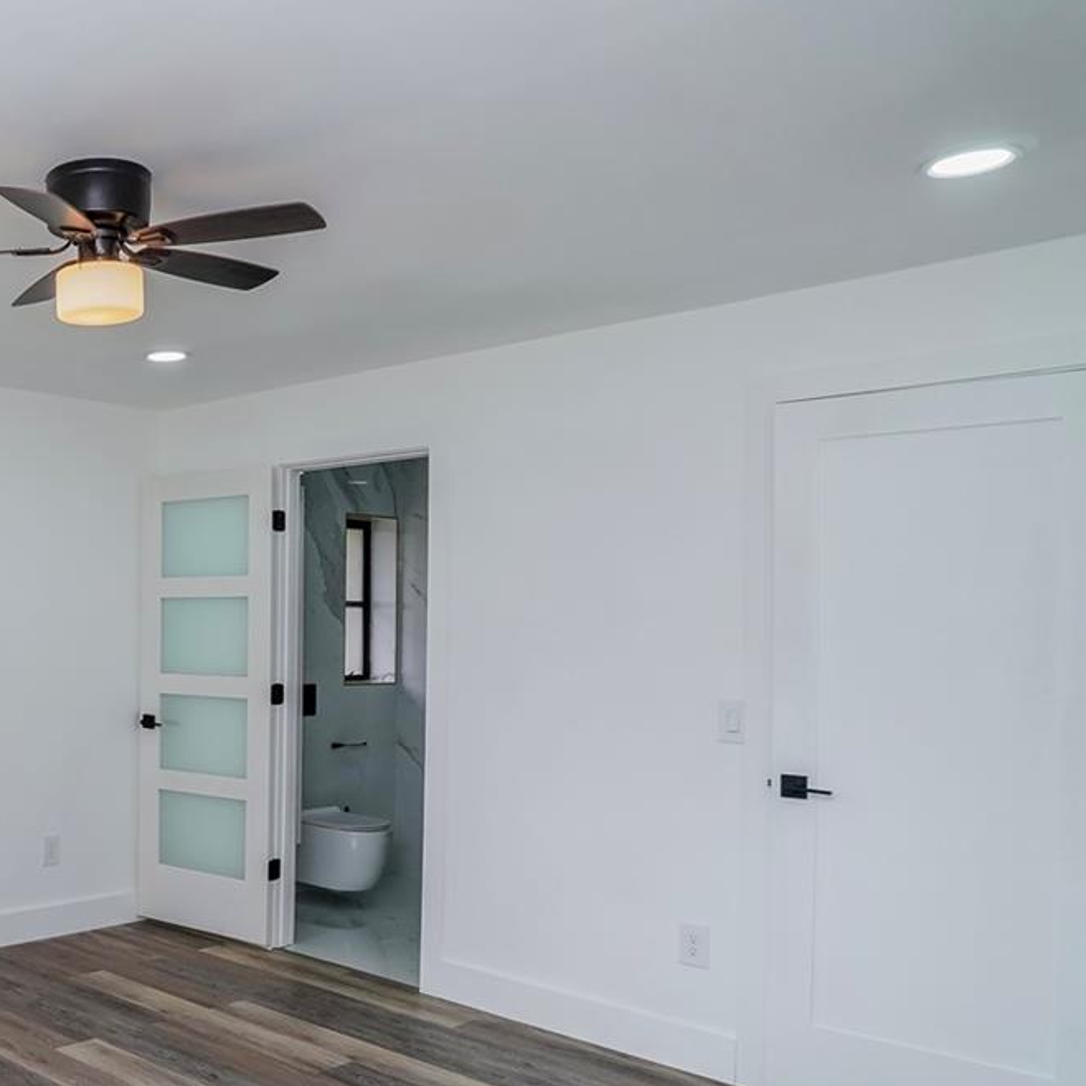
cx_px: -3
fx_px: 1100
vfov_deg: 52.3
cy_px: 635
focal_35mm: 31
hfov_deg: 44.5
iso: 320
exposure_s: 1/100
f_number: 9
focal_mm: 10
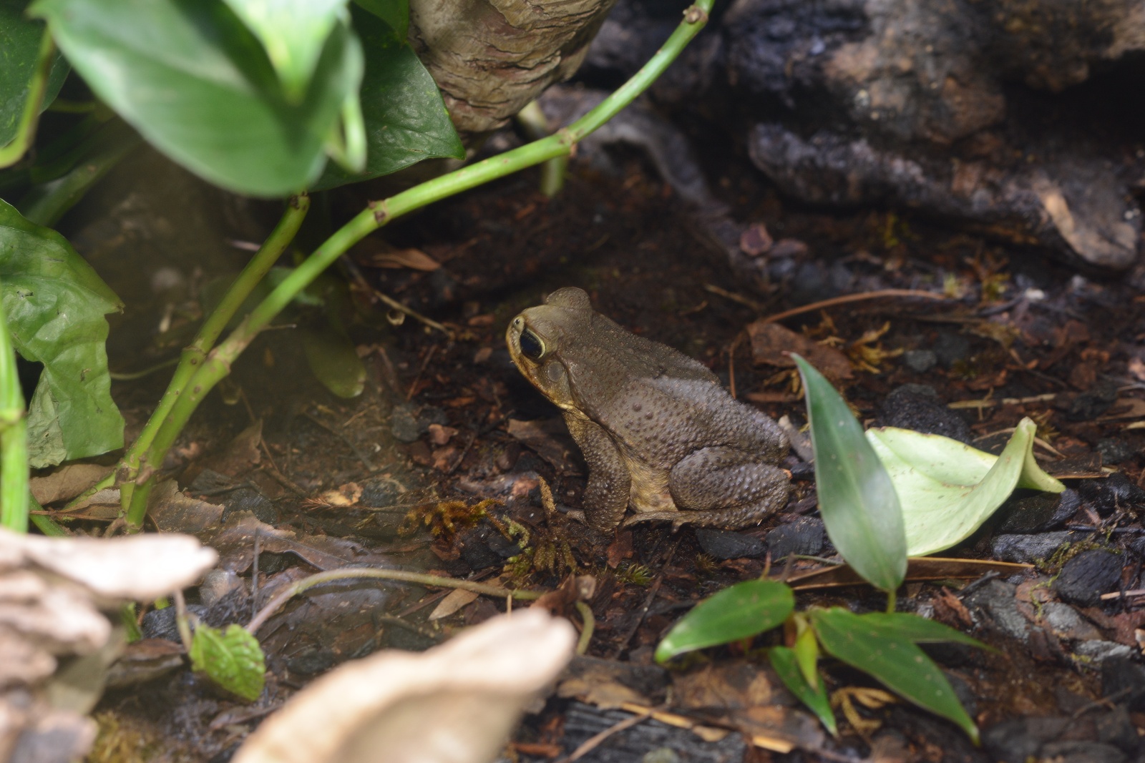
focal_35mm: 85
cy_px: 382
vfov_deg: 16.1
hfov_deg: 23.9
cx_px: 572
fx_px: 2704
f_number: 6.3
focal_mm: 85
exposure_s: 1/15
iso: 500
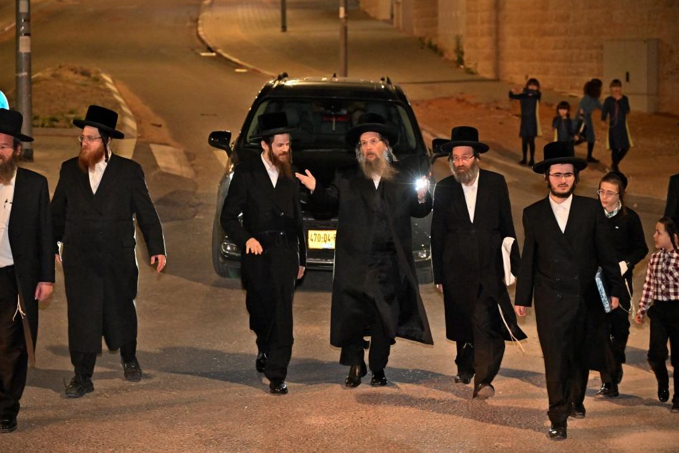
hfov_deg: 23.4
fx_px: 1641
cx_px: 336
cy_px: 224
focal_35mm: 87
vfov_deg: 15.7
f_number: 4
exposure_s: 1/200
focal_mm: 86
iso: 4000
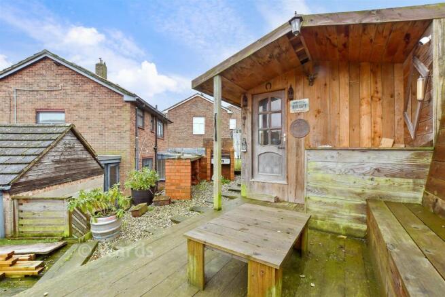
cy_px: 148
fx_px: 185
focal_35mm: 15
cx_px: 222
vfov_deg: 77.4
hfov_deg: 100.4
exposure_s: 1/80
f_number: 8
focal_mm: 10
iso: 400
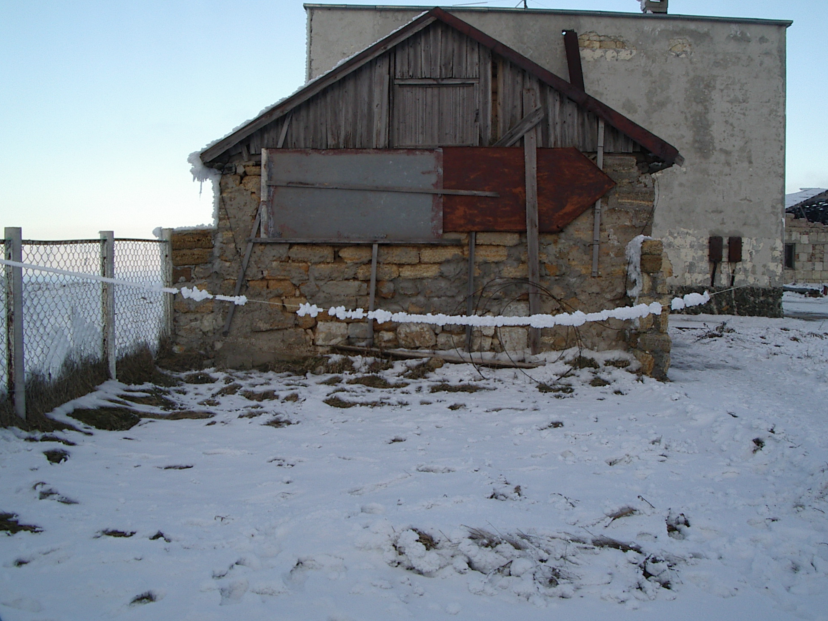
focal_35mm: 40
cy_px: 310
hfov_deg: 46.8
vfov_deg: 36.0
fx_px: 957
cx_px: 412
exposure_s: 1/125
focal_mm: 5.8
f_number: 4.8
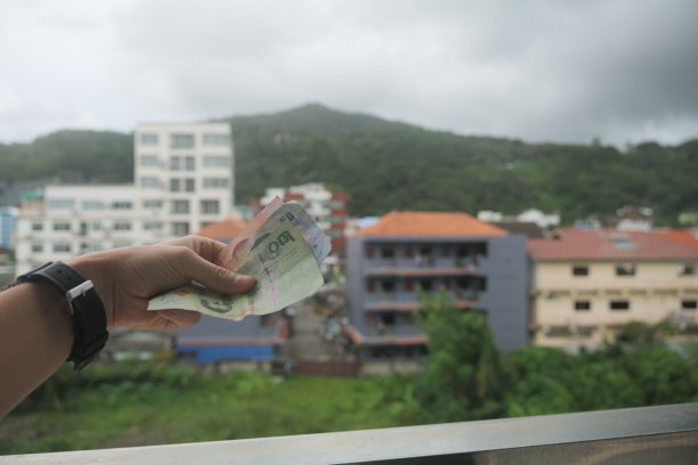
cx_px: 349
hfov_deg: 73.7
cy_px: 232
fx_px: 465
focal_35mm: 24
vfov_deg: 53.1
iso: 100
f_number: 4
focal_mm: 24
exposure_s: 1/400
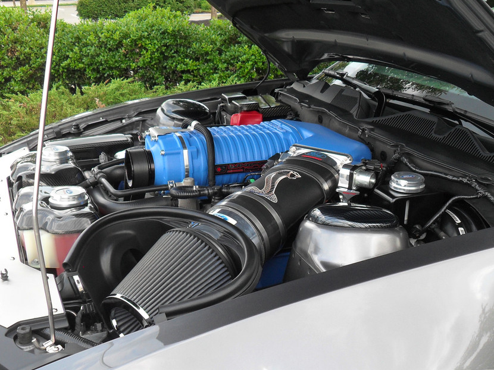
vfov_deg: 32.1
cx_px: 246
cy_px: 214
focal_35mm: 45
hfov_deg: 42.1
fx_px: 642
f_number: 2.8
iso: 100
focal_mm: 6.2
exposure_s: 1/250
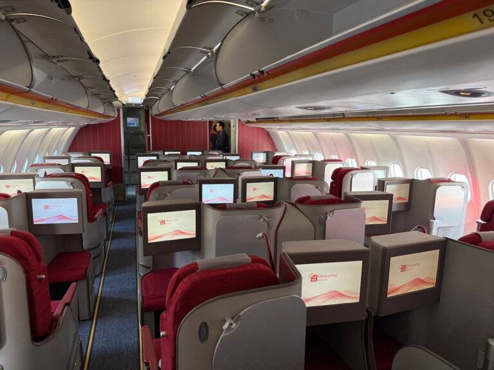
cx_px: 247
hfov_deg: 71.6
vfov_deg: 56.8
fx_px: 343
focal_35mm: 24
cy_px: 185
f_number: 1.78
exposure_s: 1/73
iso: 200
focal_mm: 6.76
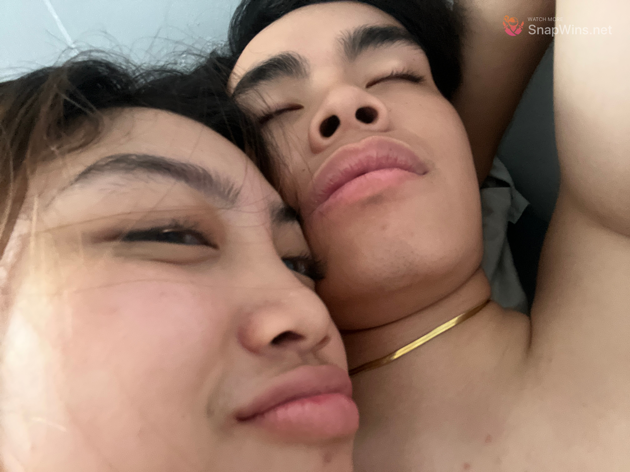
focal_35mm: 23
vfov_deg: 58.9
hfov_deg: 73.9
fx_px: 419
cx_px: 315
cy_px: 236
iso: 640
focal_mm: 2.71
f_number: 2.2
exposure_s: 1/30
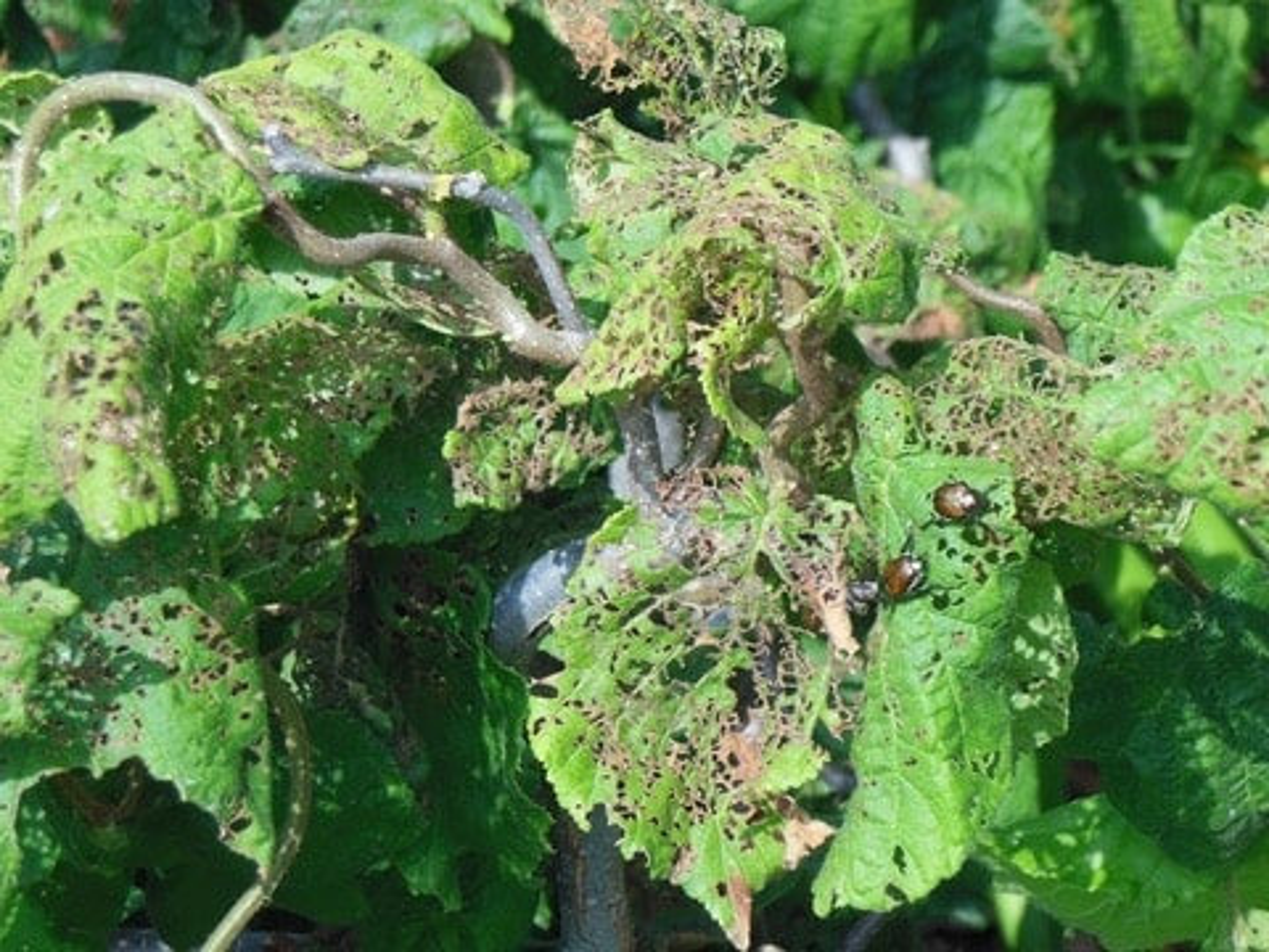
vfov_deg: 11.7
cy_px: 476
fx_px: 4656
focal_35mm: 127
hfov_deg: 15.5
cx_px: 634
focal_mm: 22.6
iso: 125
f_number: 5
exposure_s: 1/320
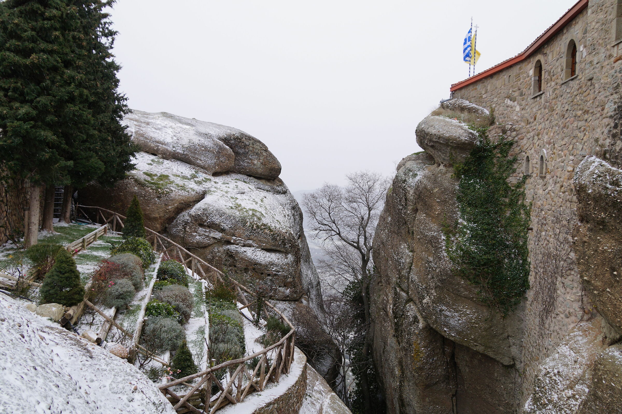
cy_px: 207
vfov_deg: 47.9
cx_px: 311
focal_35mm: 27
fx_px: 466
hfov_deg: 67.4
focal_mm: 18
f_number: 6.3
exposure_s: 1/100
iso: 100
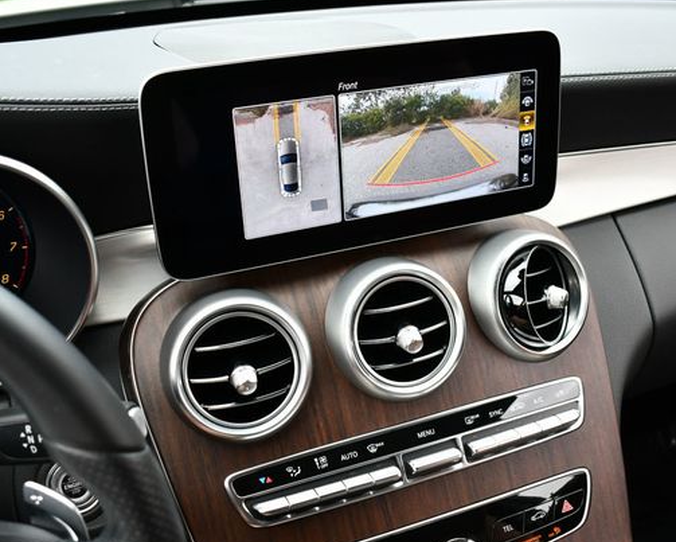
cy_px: 268
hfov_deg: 42.9
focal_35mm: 43
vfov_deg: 34.9
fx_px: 861
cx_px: 355
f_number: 3.5
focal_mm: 18
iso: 500
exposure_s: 1/250
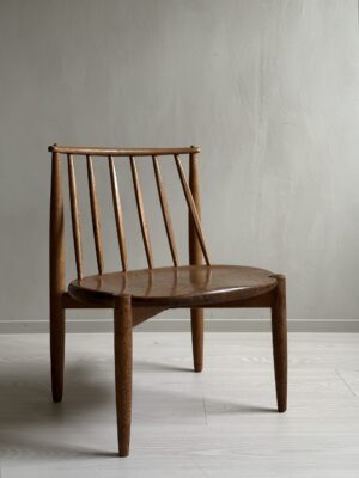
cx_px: 180
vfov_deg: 39.7
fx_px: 664
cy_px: 239
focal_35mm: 48
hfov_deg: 30.3
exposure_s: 1/40
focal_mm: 6.86
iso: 320
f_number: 1.78
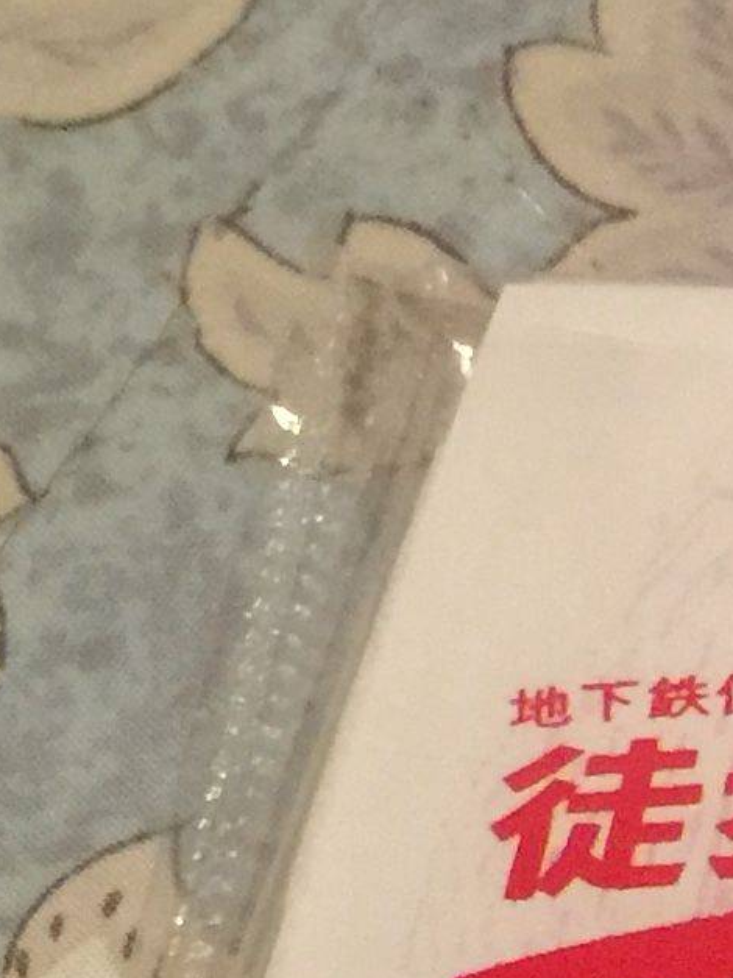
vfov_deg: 12.8
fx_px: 4265
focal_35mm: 151
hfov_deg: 9.2
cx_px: 1527
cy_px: 1070
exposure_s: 1/10
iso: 100
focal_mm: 4.15
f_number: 2.2
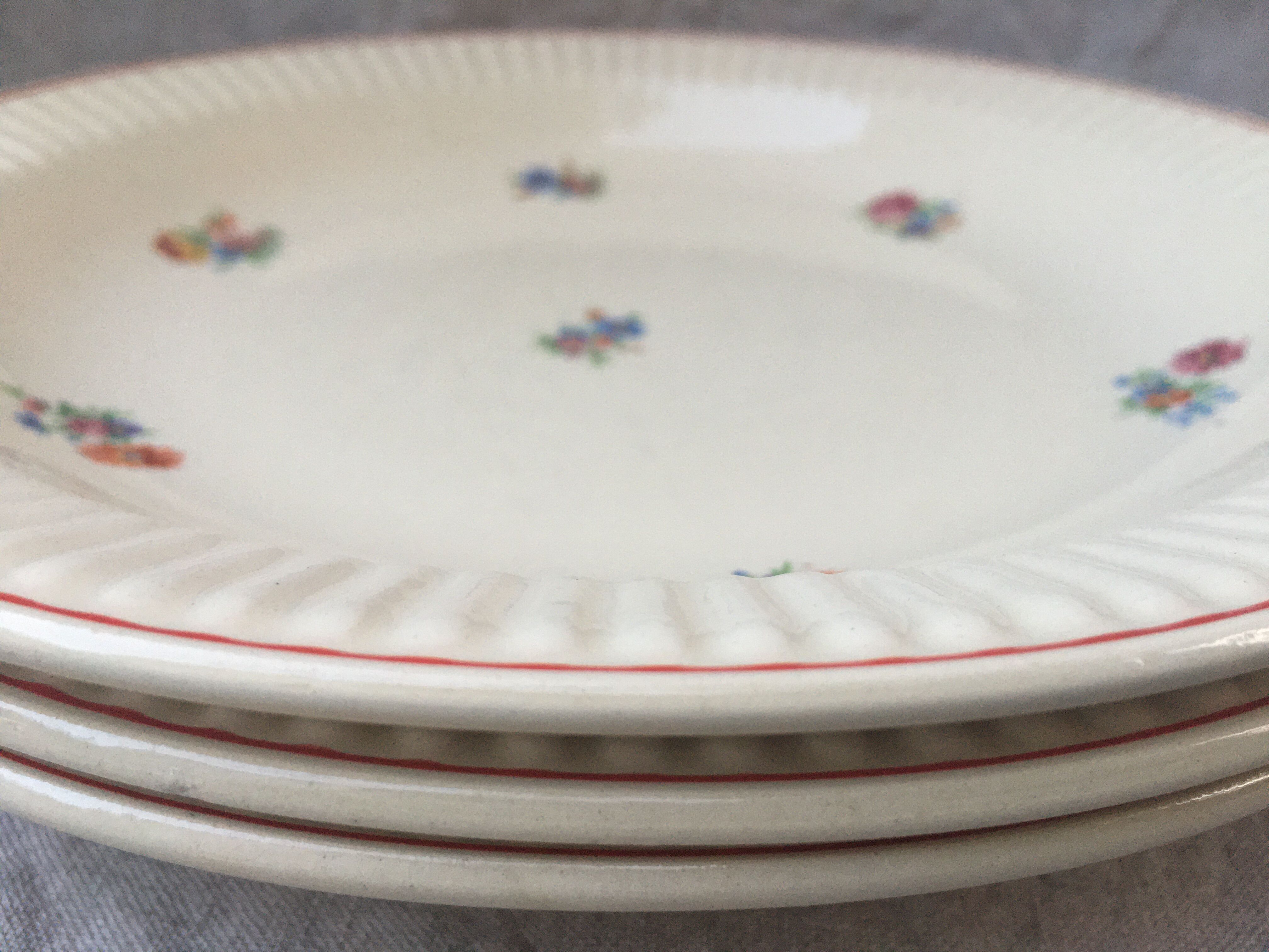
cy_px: 476
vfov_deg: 48.2
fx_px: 1063
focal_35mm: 29
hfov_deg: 61.7
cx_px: 634
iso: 125
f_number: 2.2
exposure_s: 1/33
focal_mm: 4.15
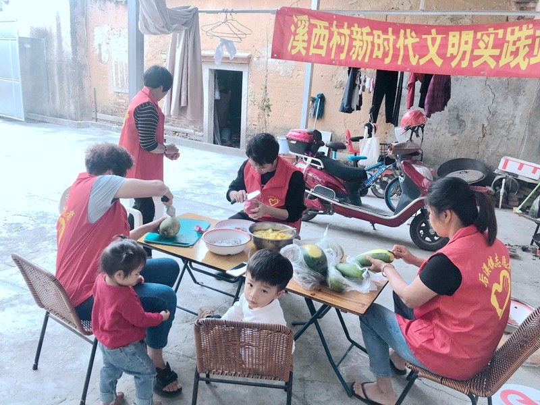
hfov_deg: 63.4
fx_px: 437
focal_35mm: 28
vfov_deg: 49.7
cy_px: 202
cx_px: 270
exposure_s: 1/40
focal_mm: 4
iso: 20
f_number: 1.8
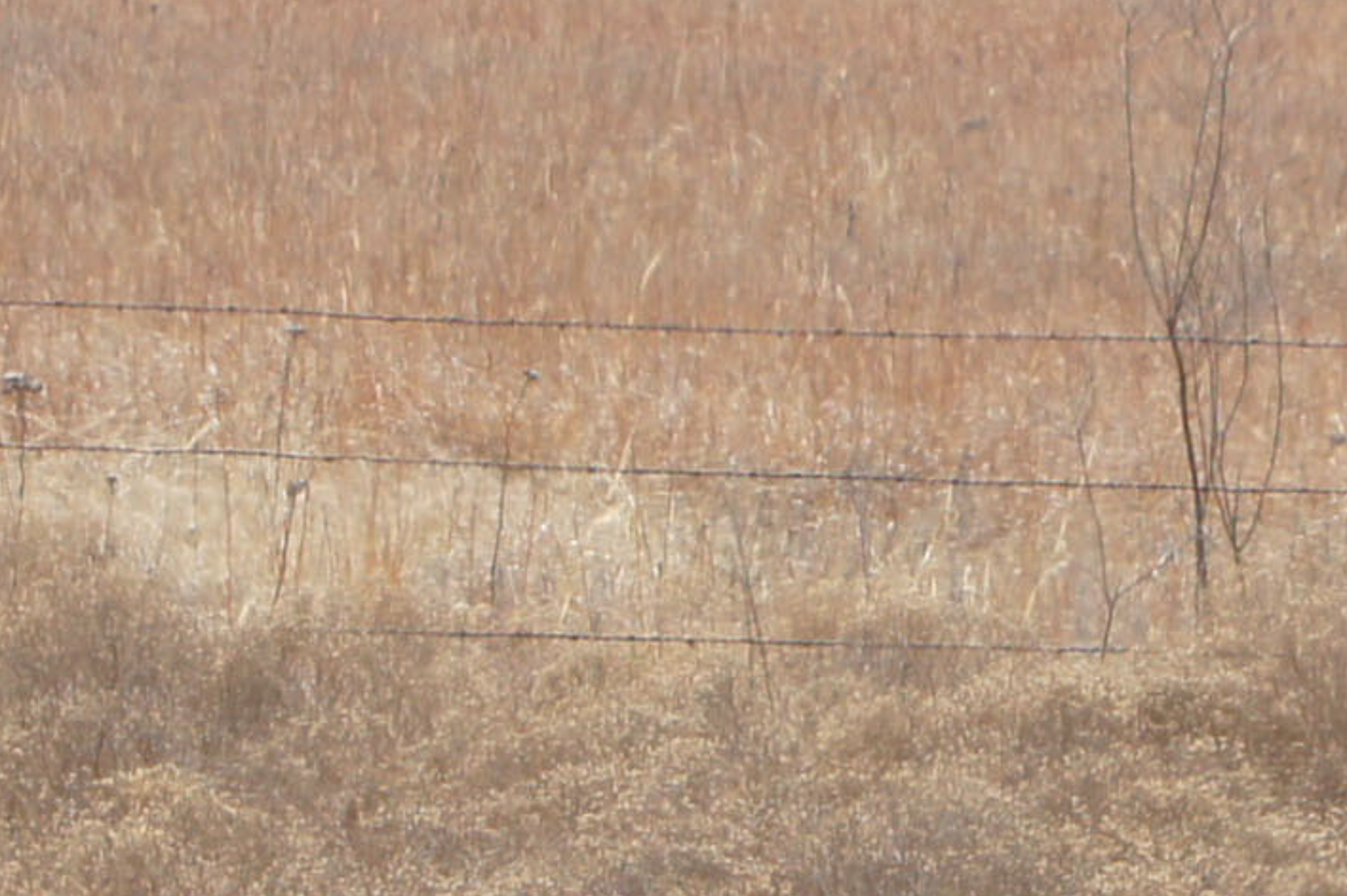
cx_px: 1090
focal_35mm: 535
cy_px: 205
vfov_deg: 2.6
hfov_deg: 3.9
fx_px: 20012
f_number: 8
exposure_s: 1/400
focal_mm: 55
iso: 200
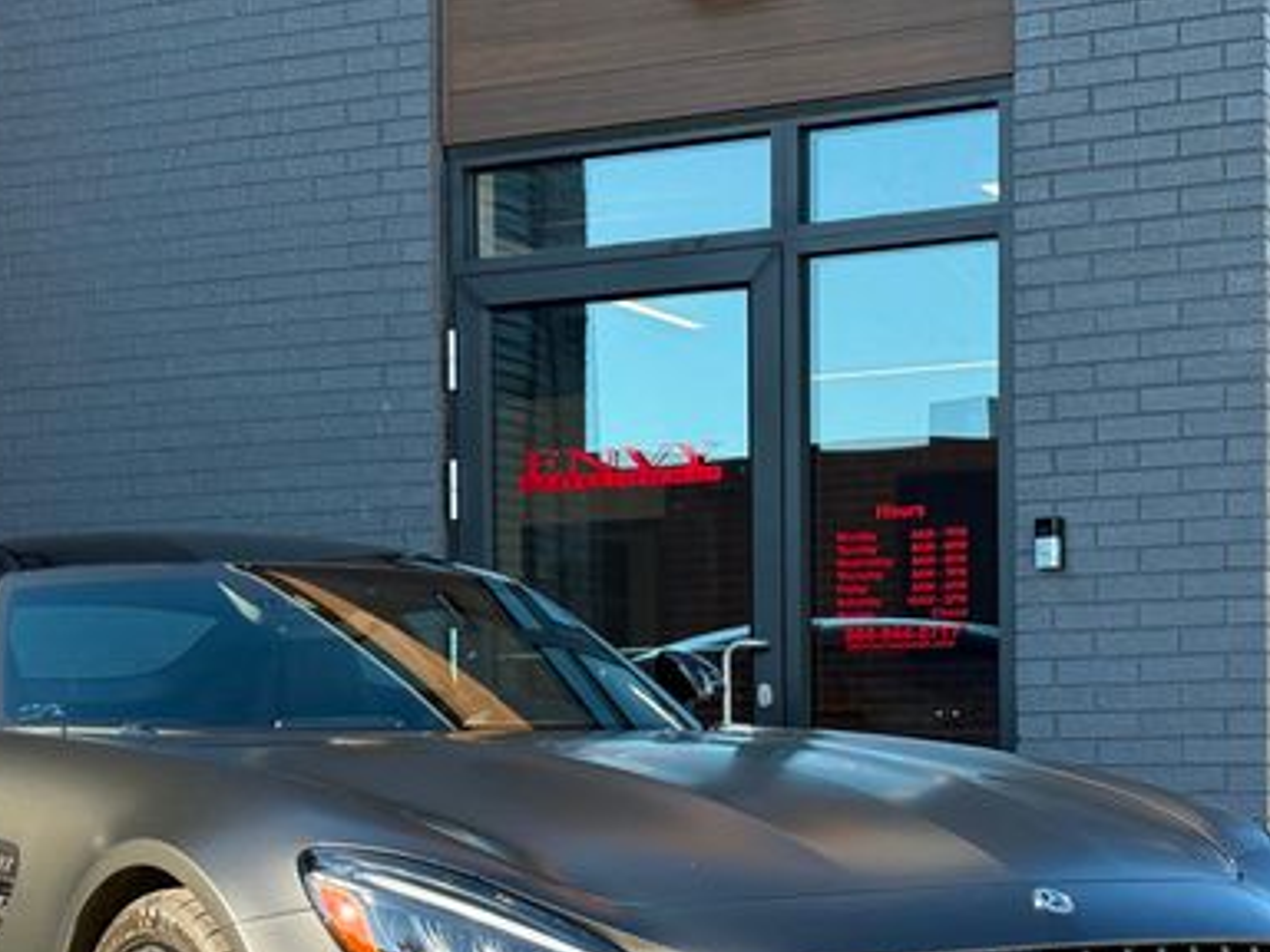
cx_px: 480
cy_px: 783
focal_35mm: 80
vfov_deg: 18.2
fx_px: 2935
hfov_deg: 24.4
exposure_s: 1/885
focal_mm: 6.76
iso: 100
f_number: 1.78
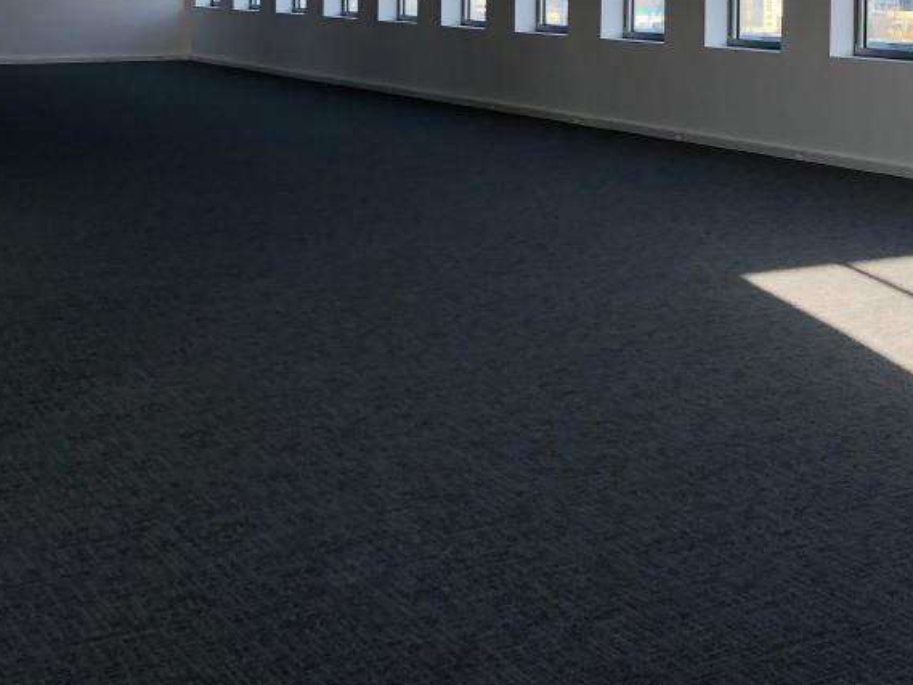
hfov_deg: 28.2
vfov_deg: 22.5
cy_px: 27
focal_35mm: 63
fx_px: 1662
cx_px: 982
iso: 20
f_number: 1.8
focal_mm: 3.99
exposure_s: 1/211
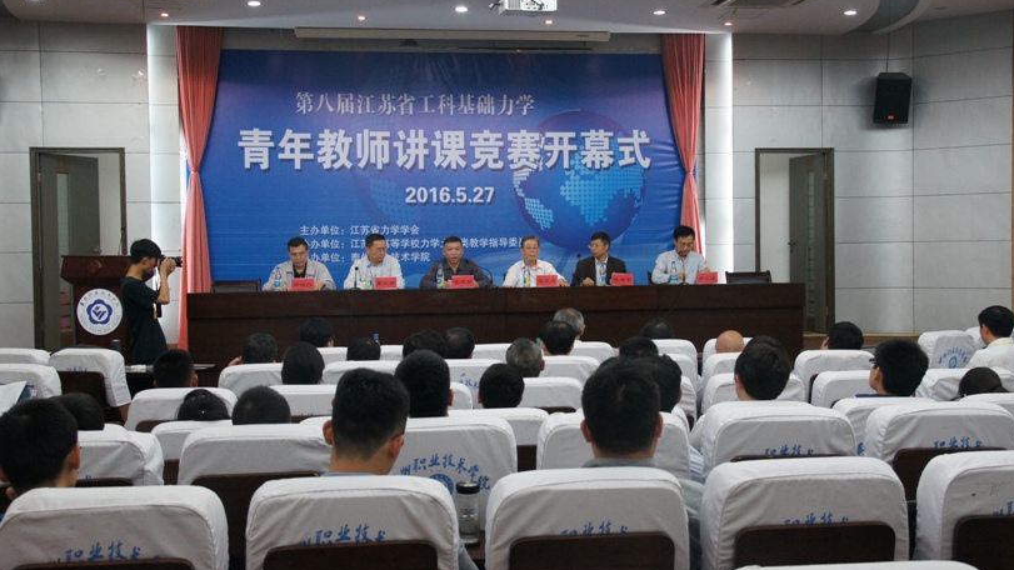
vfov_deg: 28.3
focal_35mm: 42
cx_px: 521
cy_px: 273
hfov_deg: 48.4
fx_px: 1129
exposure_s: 1/50
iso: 1600
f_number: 6.3
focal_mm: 26
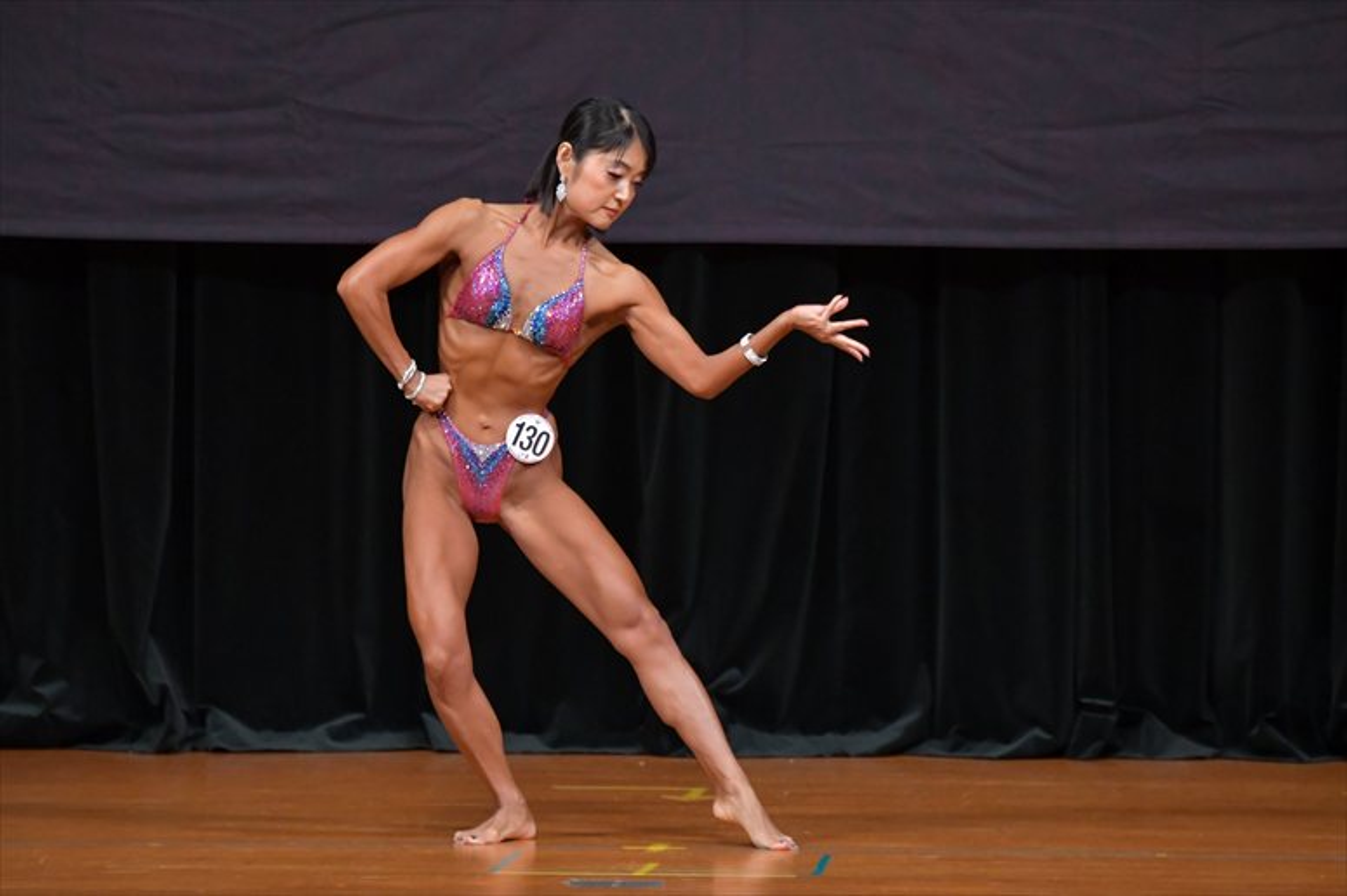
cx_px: 674
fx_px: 11781
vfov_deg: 4.4
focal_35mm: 315
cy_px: 448
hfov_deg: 6.5
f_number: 5.6
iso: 4000
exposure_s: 1/400
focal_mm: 210
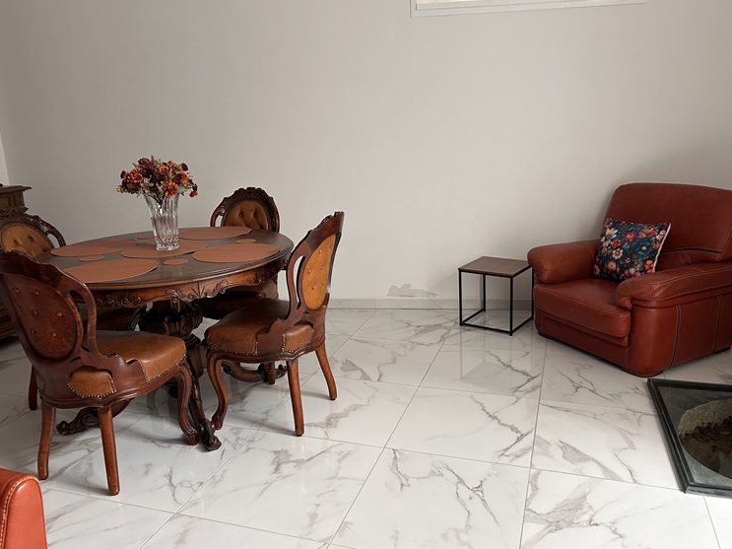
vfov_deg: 49.7
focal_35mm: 28
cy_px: 259
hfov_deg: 63.4
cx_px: 380
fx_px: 592
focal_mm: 5.7
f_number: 1.5
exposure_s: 1/60
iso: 160
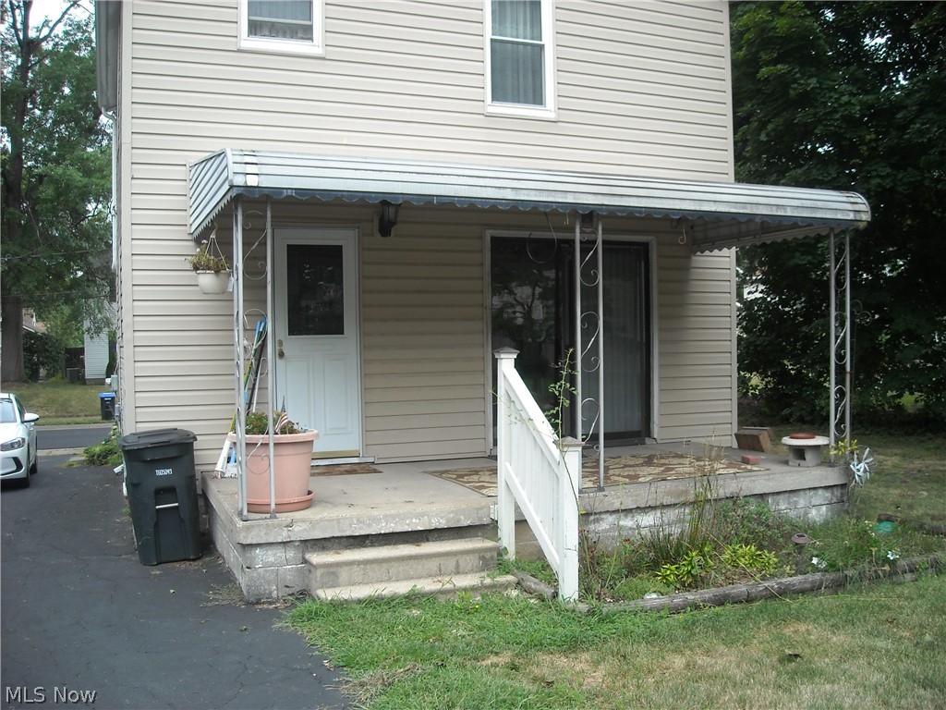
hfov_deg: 52.6
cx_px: 473
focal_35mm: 35
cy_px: 355
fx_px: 956
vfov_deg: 40.7
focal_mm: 5.7
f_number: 2.8
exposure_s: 1/218
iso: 64
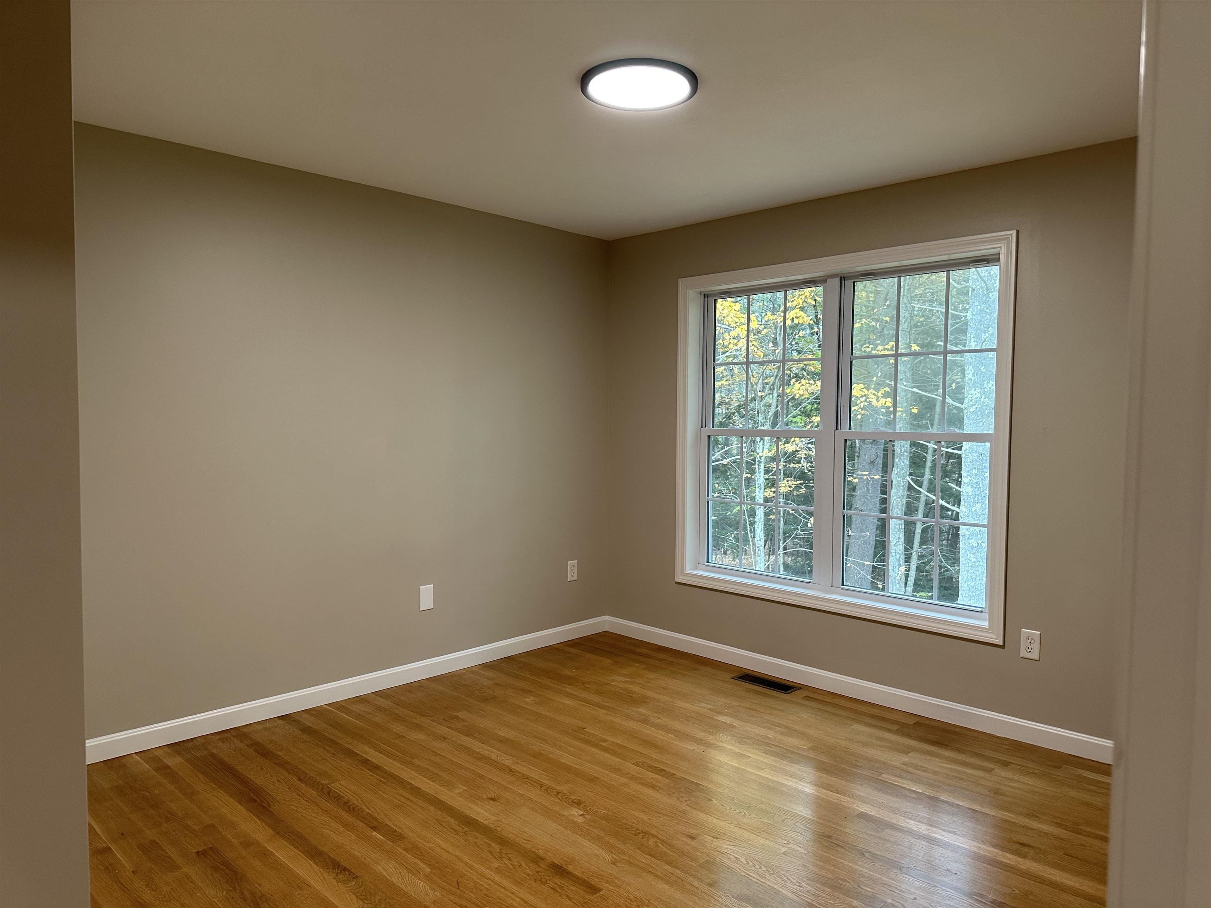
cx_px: 606
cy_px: 454
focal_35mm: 24
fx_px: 840
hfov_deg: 71.6
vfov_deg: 56.8
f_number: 1.78
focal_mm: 6.86
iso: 160
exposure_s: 1/60
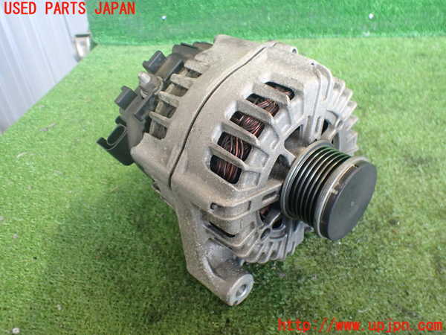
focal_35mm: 30
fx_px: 387
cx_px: 223
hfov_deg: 60.0
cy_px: 168
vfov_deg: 46.8
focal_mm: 5.4
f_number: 2.3
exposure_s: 1/80
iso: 800
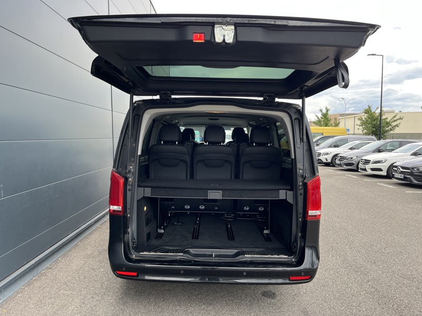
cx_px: 211
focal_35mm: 26
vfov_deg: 53.1
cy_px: 158
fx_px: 317
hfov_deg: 67.3
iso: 40
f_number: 1.6
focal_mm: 5.1
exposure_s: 1/252
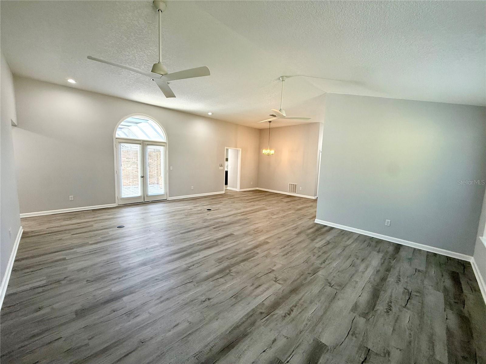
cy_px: 182
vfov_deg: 85.7
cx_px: 243
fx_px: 197
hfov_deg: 102.1
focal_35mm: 14
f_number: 2.2
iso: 160
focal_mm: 2.22
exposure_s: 1/120
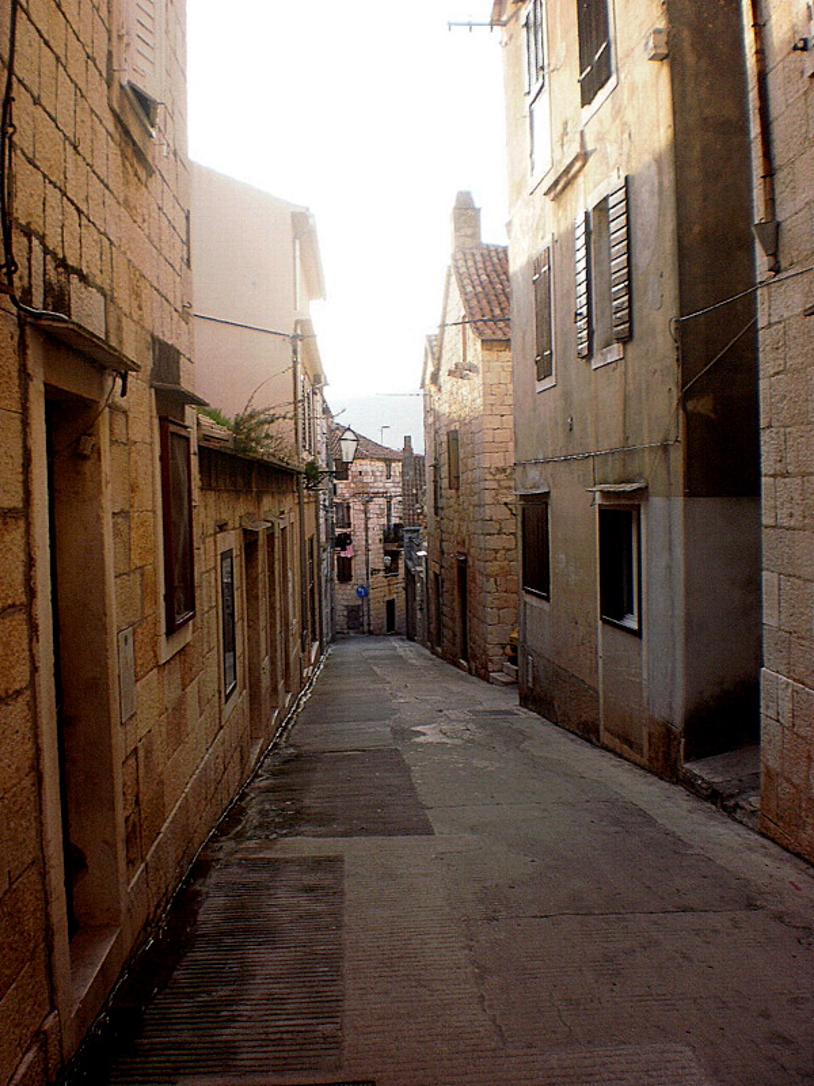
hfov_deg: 37.7
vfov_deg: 49.0
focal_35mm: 38
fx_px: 1191
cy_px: 543
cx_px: 407
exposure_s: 1/125
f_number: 4.6
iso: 100
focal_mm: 6.3
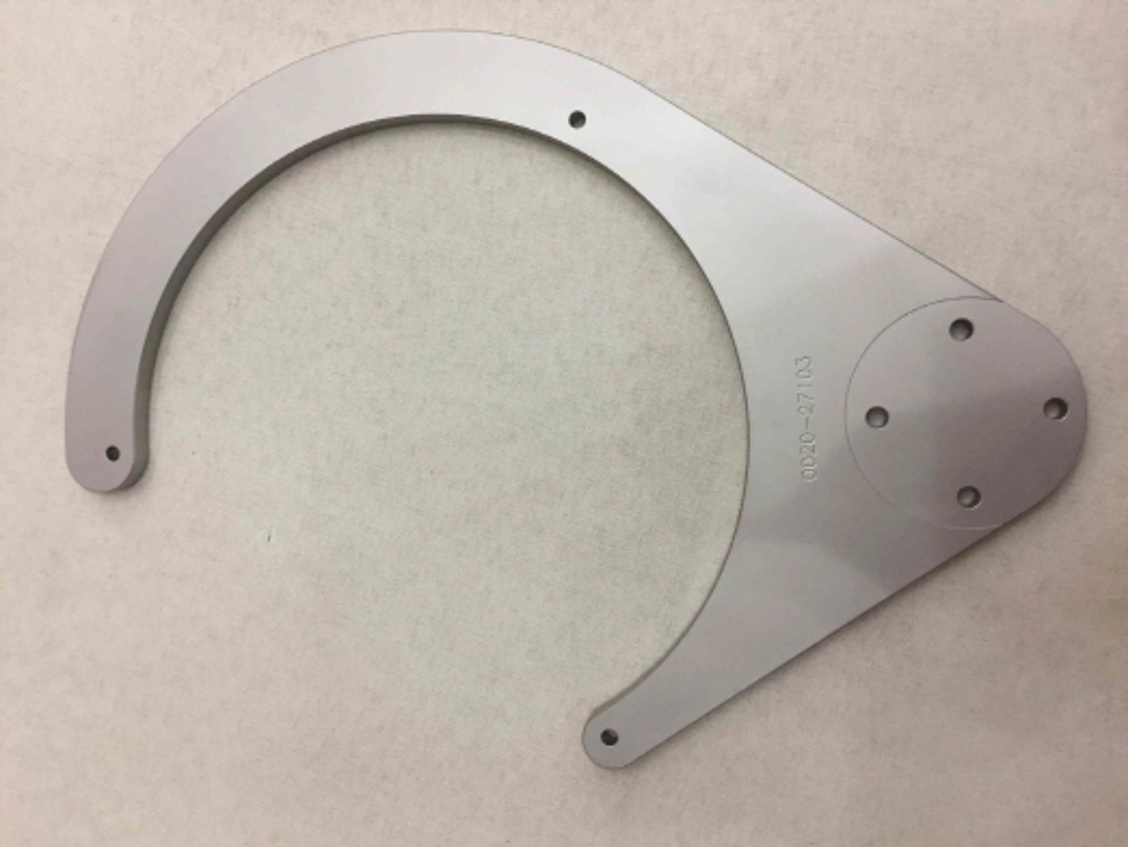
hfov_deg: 61.6
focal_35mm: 29
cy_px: 424
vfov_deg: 48.3
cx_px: 564
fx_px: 945
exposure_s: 1/30
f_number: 2.2
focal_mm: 4.15
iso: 80
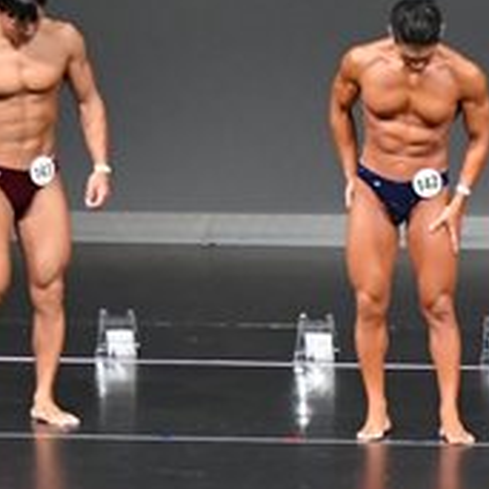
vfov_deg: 3.4
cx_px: 688
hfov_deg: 3.4
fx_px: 8295
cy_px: 220
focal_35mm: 519
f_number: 5.6
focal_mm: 90
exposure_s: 1/400
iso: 5000
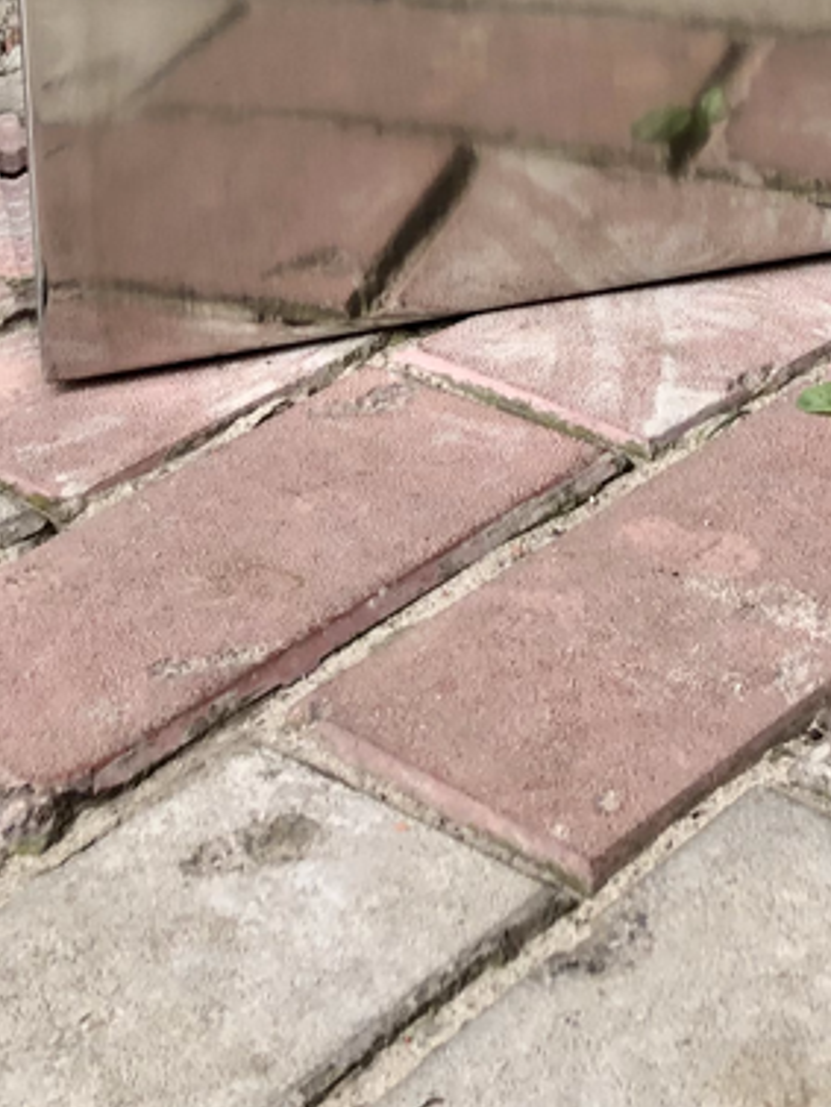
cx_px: 737
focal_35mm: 95
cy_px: -628
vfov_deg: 18.0
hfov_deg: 15.4
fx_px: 3039
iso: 25
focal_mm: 4
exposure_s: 1/120
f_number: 1.8
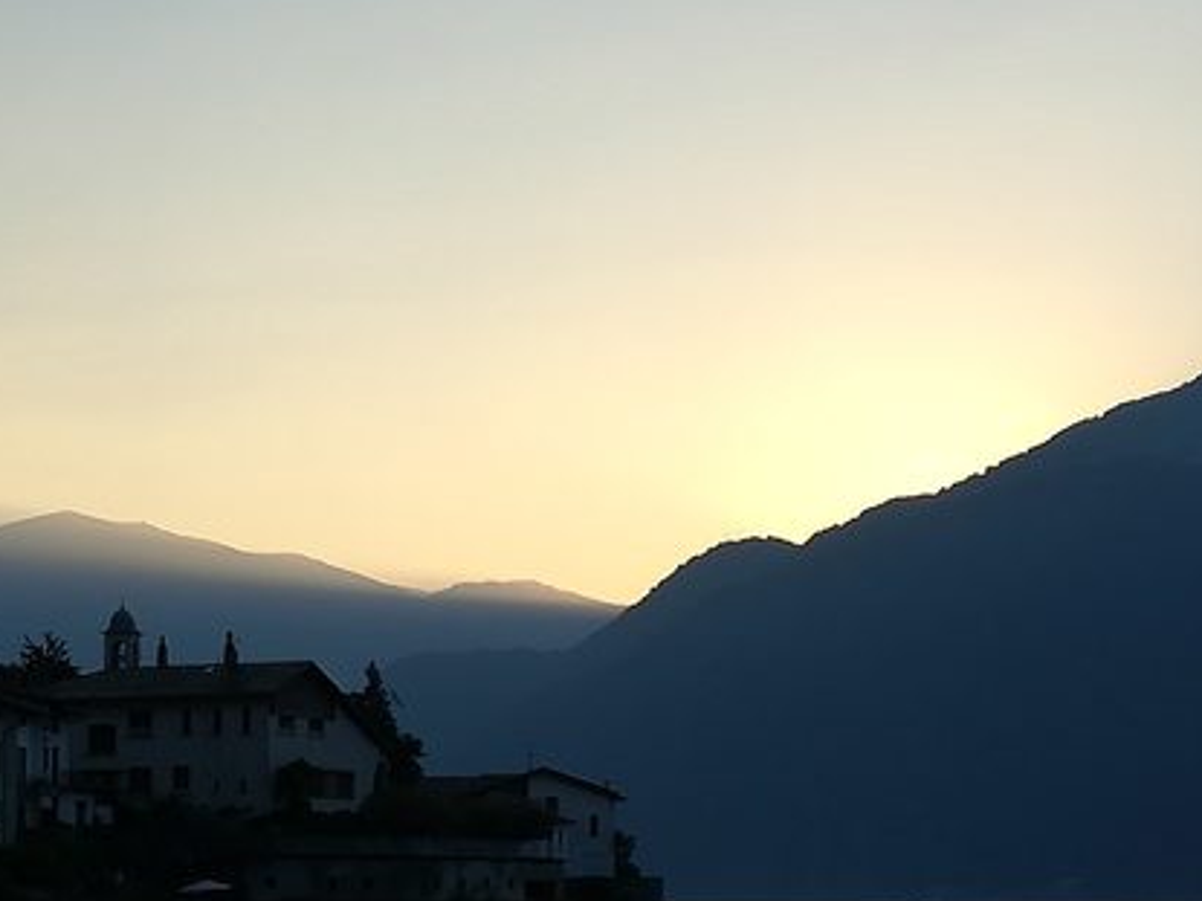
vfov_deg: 36.5
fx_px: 1354
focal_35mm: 39
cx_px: 432
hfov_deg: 47.3
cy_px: 590
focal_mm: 3.79
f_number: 2
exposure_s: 1/1038
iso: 50
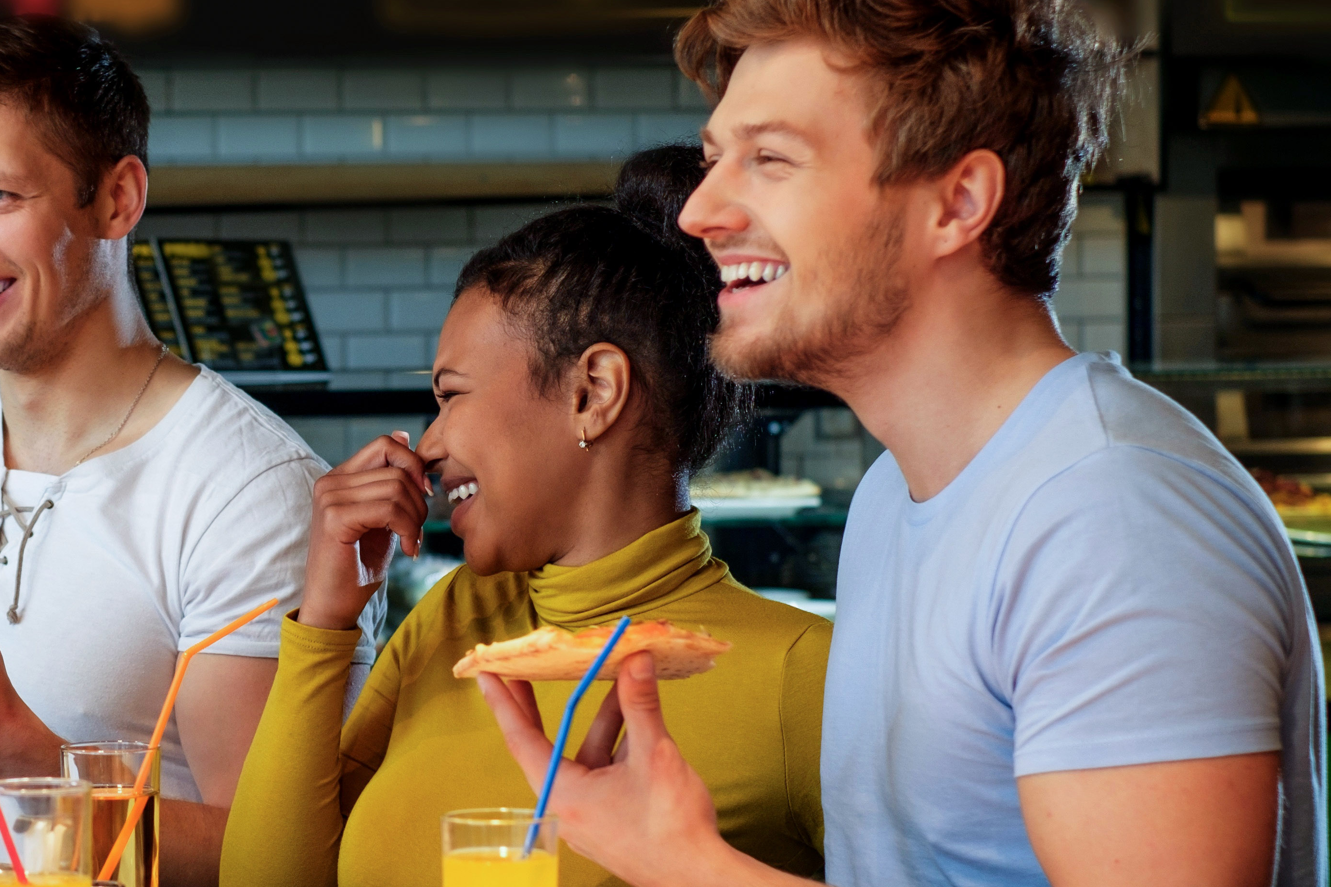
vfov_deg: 11.9
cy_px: 430
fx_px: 4251
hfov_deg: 17.6
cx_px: 187
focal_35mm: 115
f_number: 2.8
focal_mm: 35
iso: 200
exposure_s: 1/160
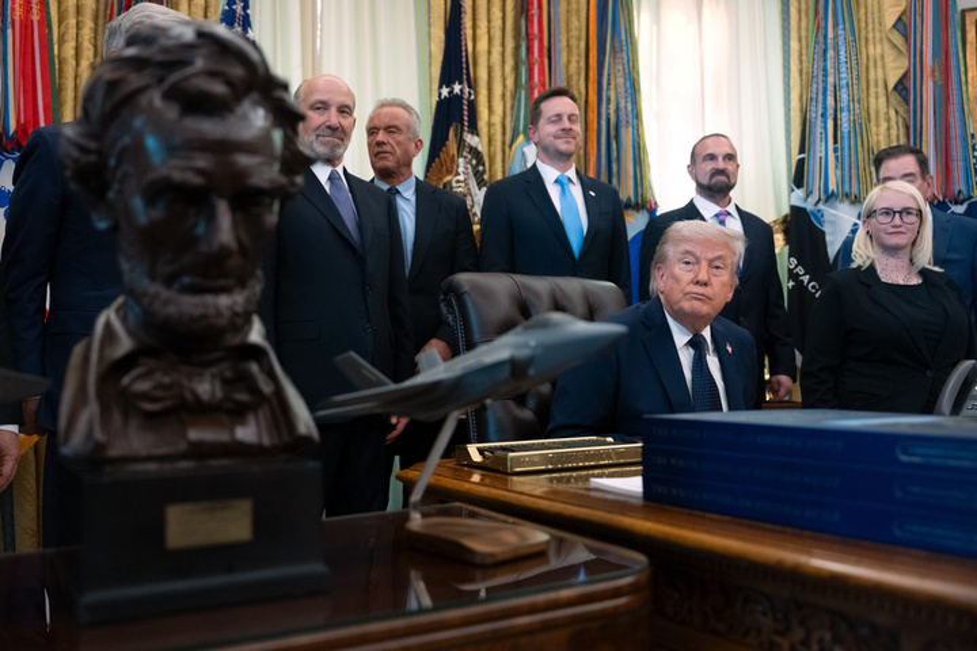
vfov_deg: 37.9
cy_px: 326
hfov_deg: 54.4
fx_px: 950
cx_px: 488
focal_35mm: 35
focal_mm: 35
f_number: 2.8
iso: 4000
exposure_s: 1/500
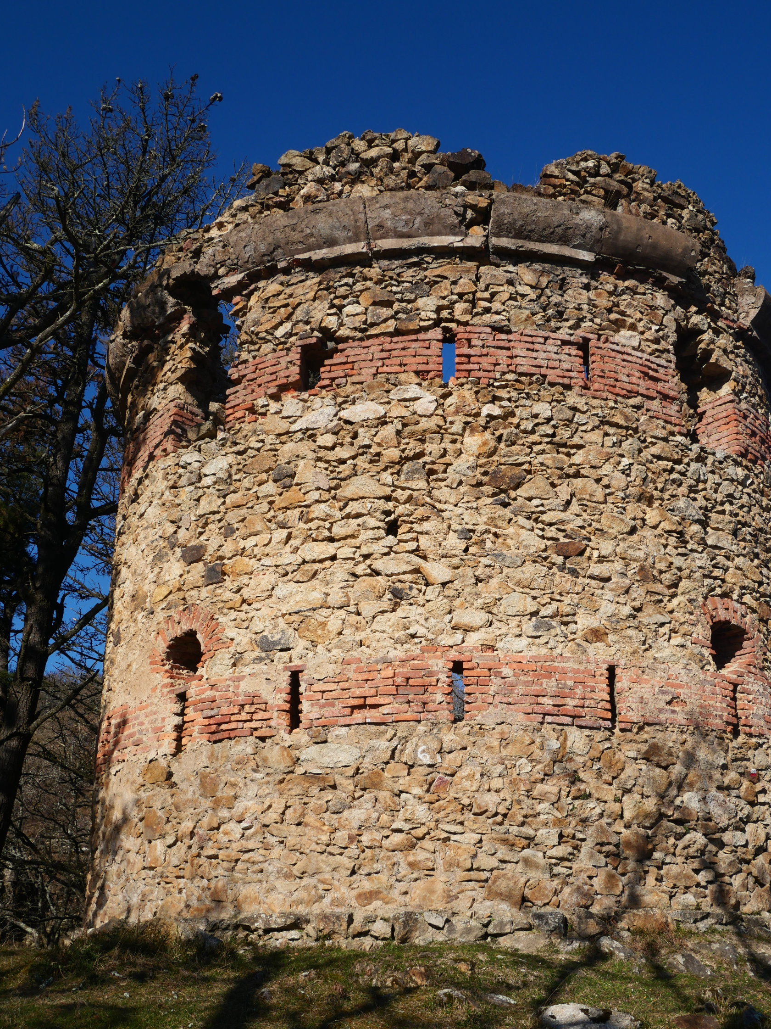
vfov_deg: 50.1
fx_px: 1099
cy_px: 565
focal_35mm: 37
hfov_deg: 38.6
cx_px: 428
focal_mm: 16
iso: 200
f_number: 9
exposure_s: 1/500
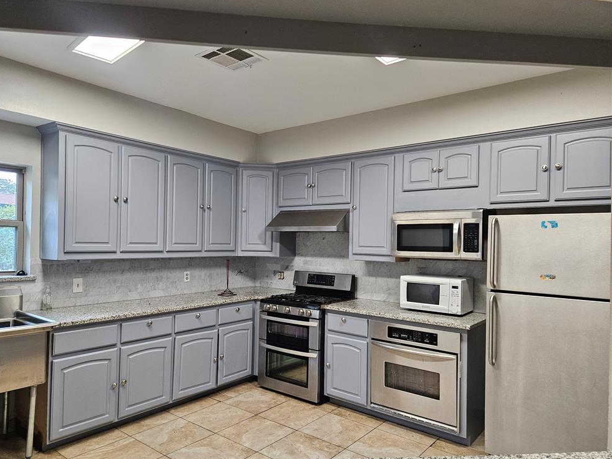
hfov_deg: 71.6
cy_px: 236
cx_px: 293
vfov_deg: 56.8
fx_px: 424
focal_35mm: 24
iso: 320
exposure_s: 1/120
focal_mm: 5.4
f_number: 1.8
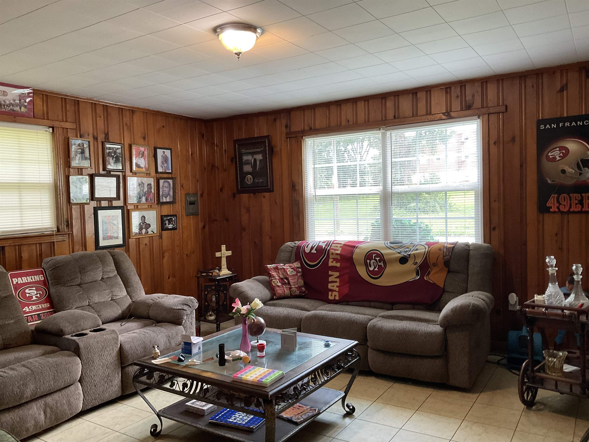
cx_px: 294
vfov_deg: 48.2
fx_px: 493
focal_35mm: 29
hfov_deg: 61.7
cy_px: 221
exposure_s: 1/60
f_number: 1.8
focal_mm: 3
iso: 100
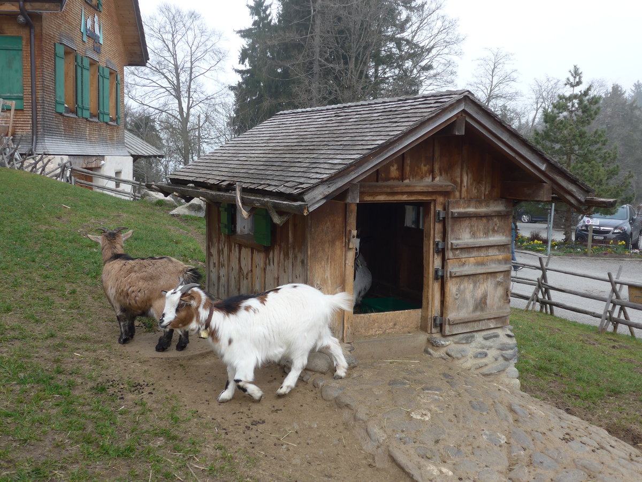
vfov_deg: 35.1
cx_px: 321
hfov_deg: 45.8
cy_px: 241
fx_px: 760
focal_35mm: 41
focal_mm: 8.4
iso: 80
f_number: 2.8
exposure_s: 1/1000
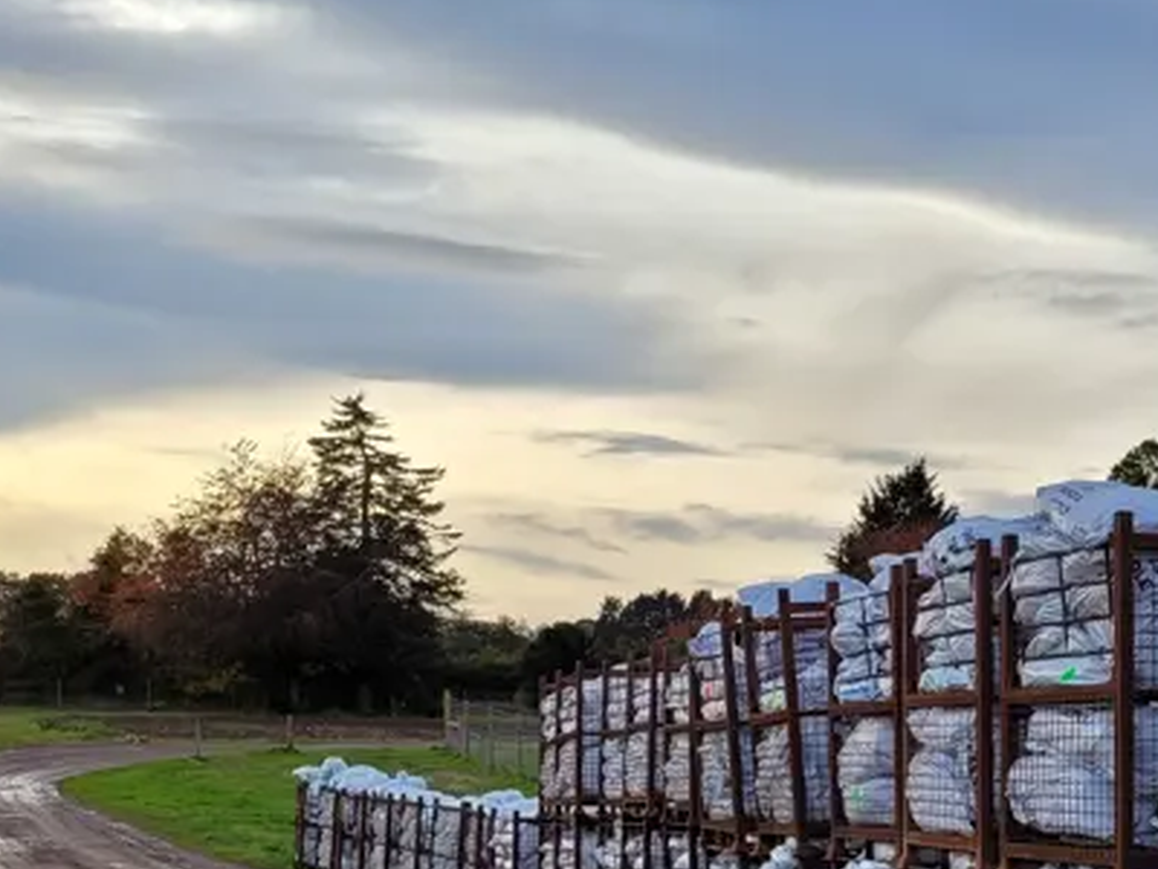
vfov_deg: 21.9
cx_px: 1071
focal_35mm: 65
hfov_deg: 28.5
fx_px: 2174
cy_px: 820
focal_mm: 5.4
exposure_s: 1/798
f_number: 1.8
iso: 40
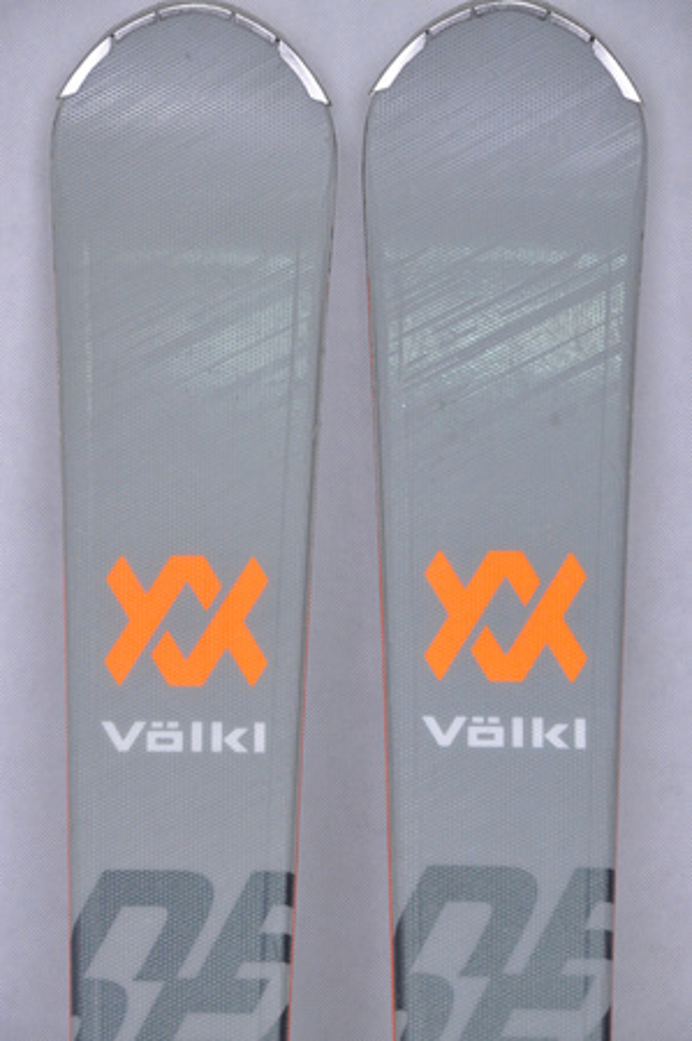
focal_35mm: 158
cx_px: 346
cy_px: 520
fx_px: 4551
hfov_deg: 8.7
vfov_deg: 13.1
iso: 3200
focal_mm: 105
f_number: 8
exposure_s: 1/125
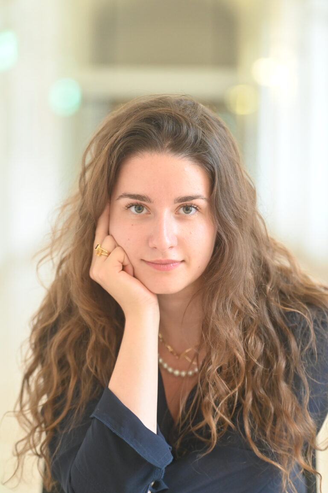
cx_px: 164
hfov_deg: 11.0
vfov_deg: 16.4
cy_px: 246
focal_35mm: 125
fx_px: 1710
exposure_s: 1/320
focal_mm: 125
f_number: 2.8
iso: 3200
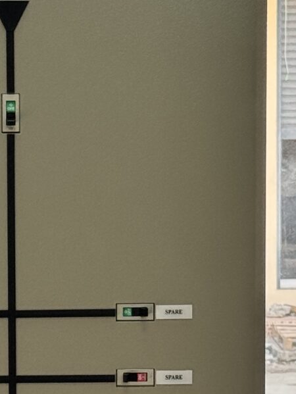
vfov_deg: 9.6
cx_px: 21
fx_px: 2335
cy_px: 363
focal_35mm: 205
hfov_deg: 7.2
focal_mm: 6.76
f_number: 1.78
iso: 50
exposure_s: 1/174
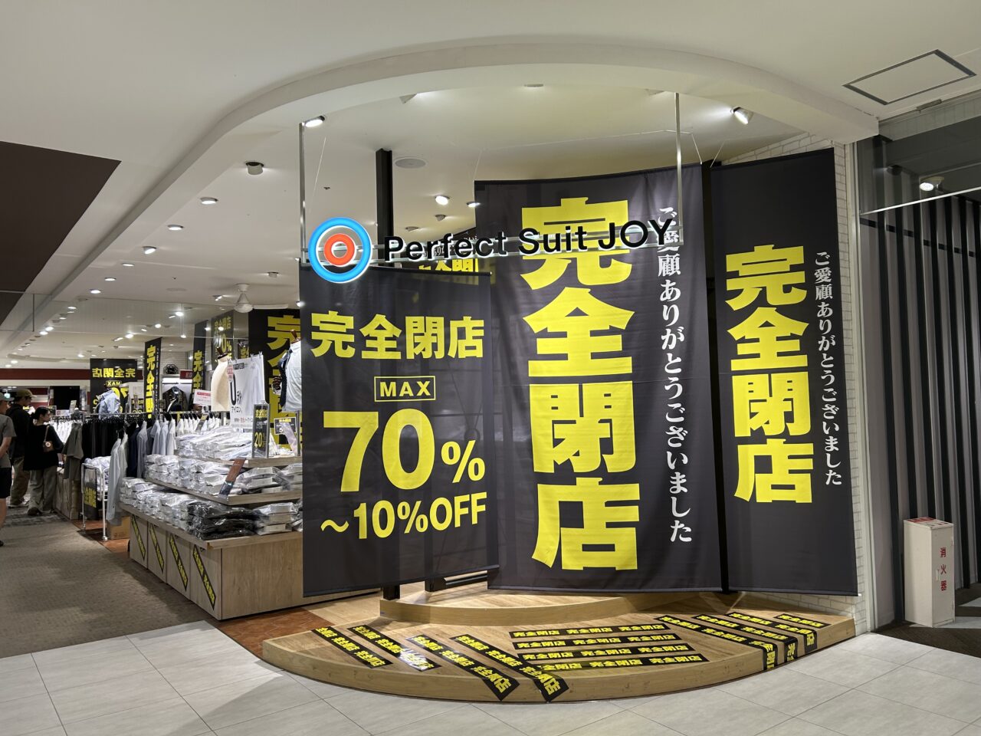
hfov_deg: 67.3
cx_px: 490
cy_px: 368
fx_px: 737
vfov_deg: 53.1
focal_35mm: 26
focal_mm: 5.7
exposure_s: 1/120
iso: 64
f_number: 1.5
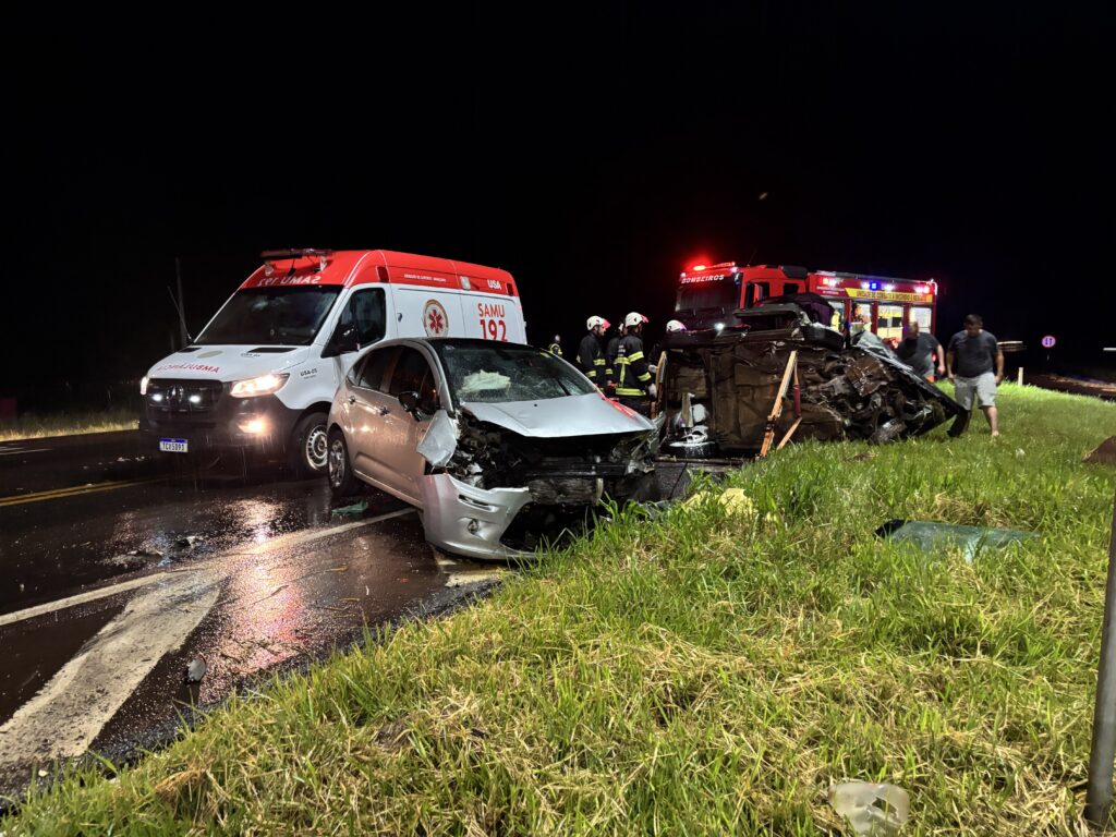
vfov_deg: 53.1
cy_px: 418
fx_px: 838
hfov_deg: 67.3
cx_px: 558
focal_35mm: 26
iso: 640
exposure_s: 1/33
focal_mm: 5.96
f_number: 1.6
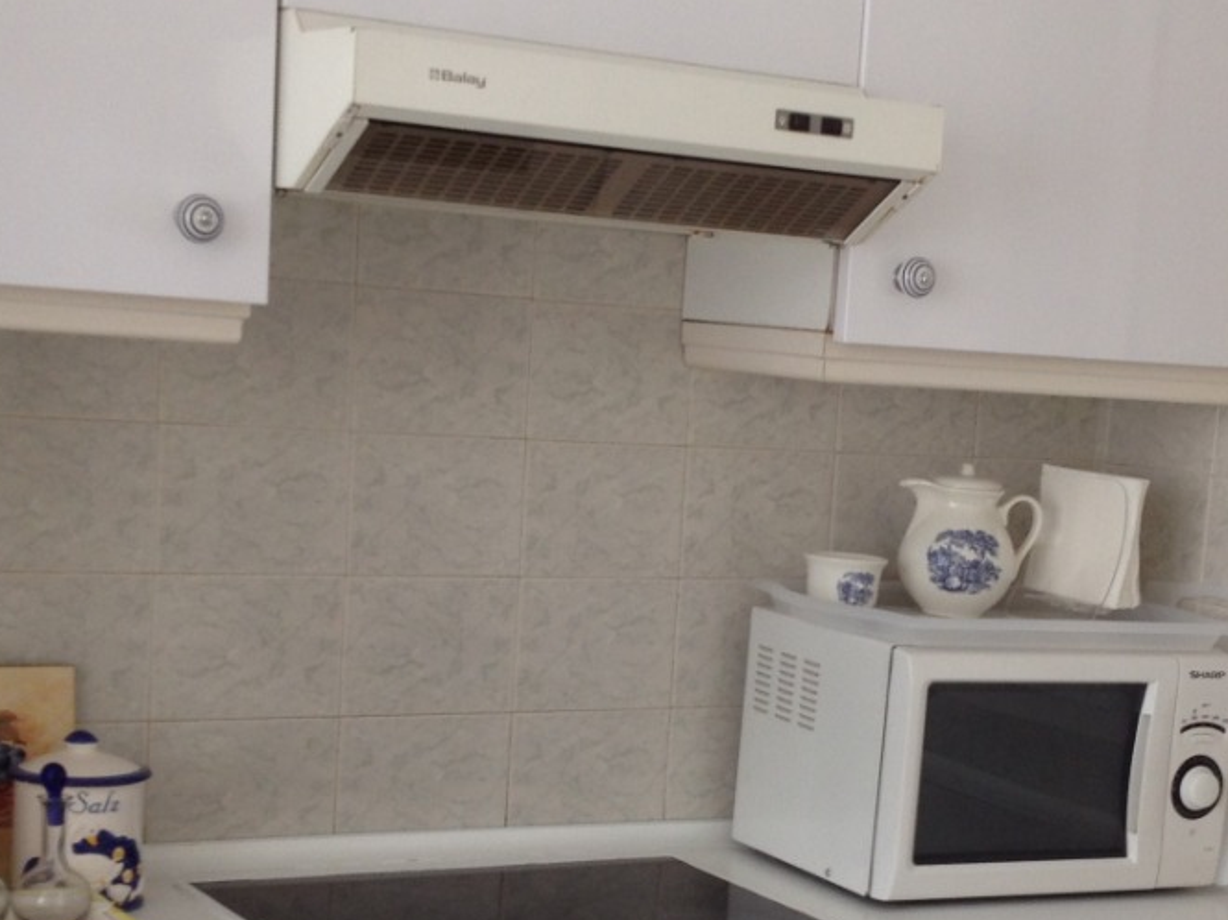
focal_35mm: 79
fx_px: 2801
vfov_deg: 18.5
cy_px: 683
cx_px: 840
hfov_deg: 24.6
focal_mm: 4.28
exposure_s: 1/20
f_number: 2.4
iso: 50
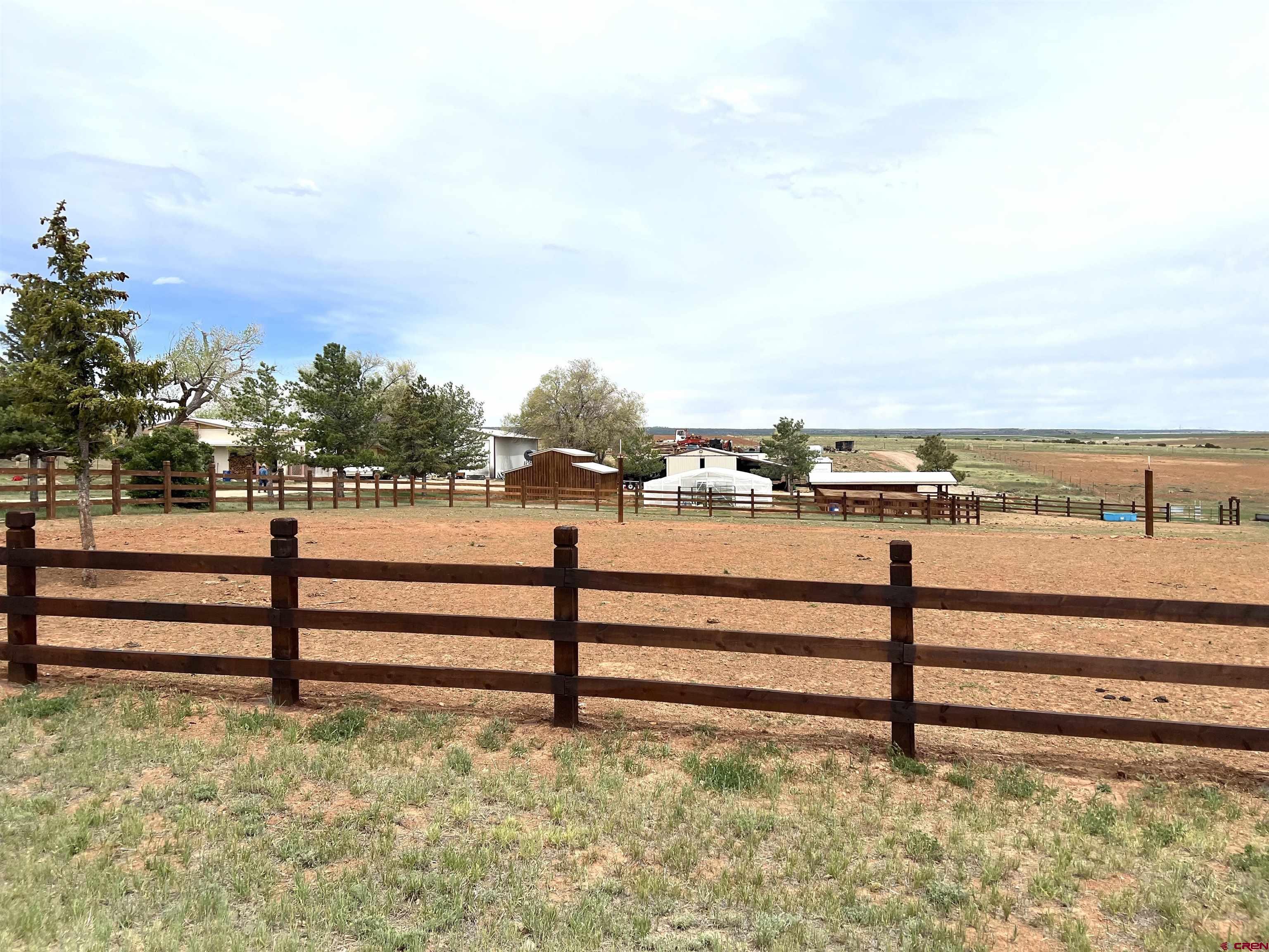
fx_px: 953
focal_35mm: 26
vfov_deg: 53.1
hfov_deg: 67.3
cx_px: 634
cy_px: 476
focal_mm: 5.7
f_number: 1.5
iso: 50
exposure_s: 1/6579
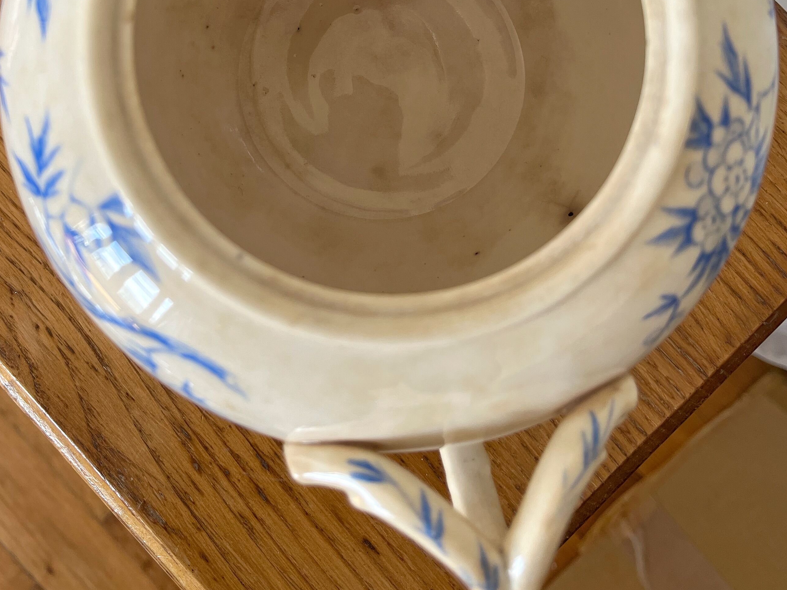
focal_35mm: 41
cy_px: 40
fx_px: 932
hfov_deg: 45.7
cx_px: 361
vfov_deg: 33.0
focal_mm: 5.1
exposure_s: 1/121
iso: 80
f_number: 1.6
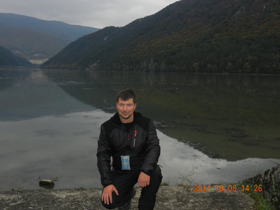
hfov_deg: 49.0
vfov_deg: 37.7
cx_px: 140
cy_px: 105
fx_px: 307
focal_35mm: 38
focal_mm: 6.9
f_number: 4
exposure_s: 1/400
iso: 220
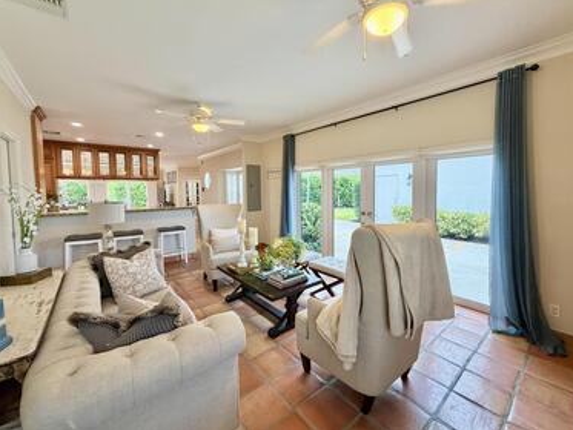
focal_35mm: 15
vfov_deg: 81.7
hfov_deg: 98.0
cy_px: 203
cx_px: 306
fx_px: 248
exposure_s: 1/60
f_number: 2.2
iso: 250
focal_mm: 2.22
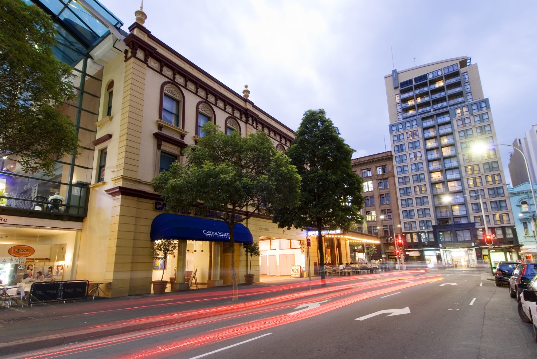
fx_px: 269
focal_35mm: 18
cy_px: 180
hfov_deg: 89.9
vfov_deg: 67.5
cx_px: 268
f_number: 11
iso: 100
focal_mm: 12
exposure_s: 4
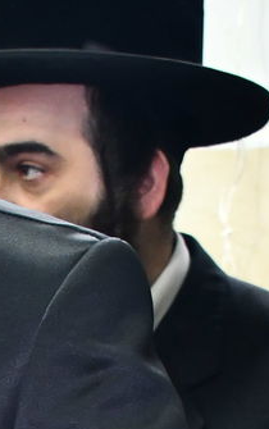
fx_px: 2540
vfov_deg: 9.2
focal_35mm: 217
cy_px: 799
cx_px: -202
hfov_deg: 6.0
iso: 1000
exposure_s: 1/100
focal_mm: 34
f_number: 5.6
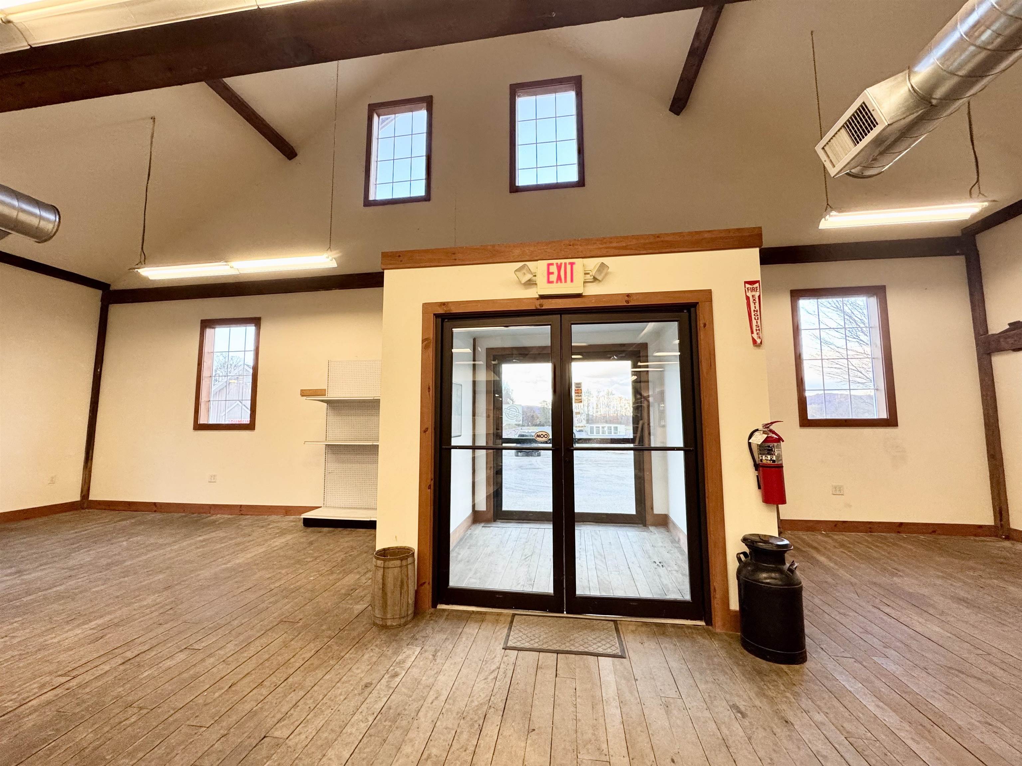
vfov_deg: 85.7
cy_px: 383
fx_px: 413
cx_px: 511
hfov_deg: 102.1
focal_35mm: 14
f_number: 2.2
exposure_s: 1/120
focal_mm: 2.22
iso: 250
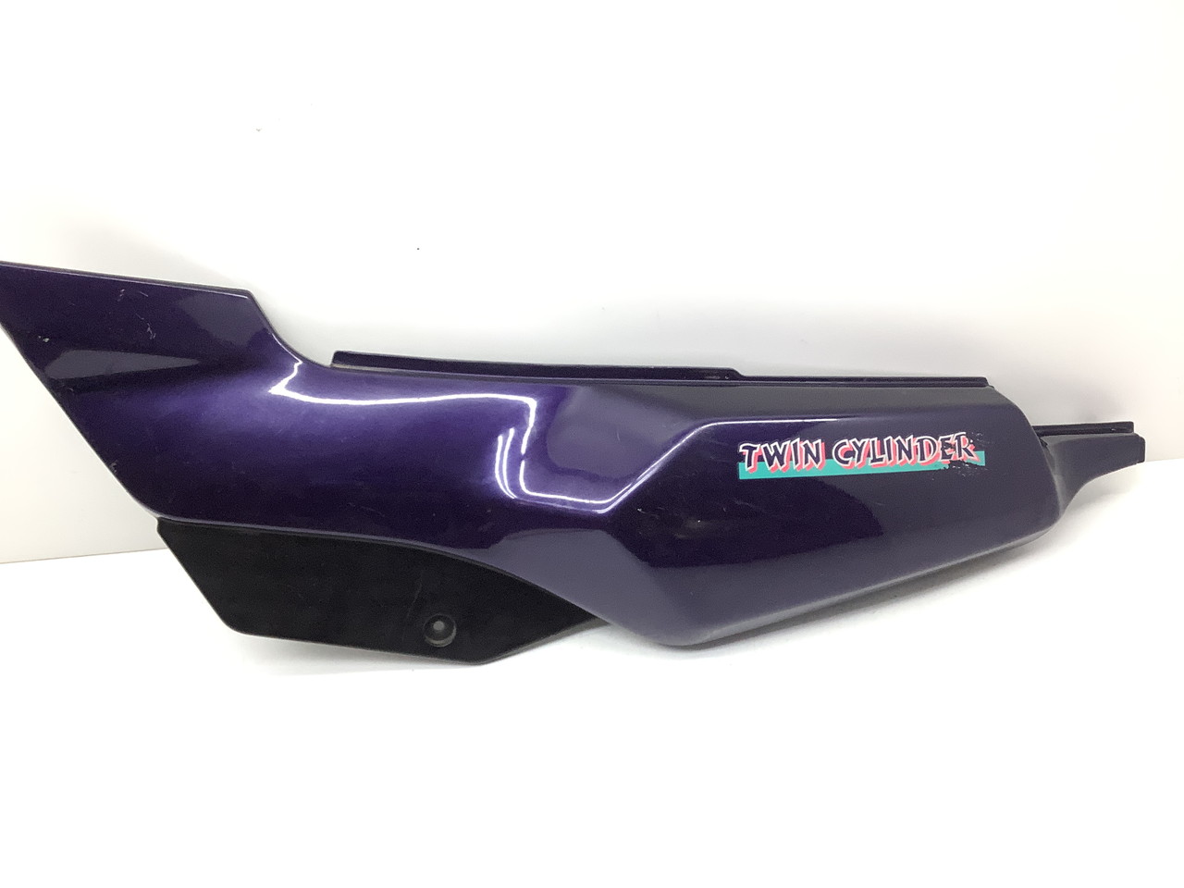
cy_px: 444
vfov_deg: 45.4
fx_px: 1060
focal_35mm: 31
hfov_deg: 58.4
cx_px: 592
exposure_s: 1/120
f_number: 2.4
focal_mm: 3.3
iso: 64
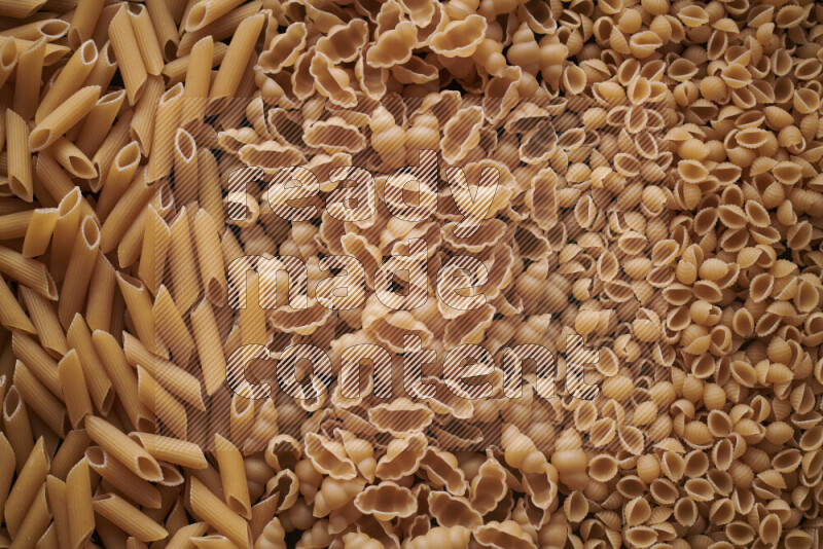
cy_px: 274
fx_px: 1143
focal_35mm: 50
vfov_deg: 27.0
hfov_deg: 39.6
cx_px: 412
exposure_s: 1/100
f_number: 8
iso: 160
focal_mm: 50
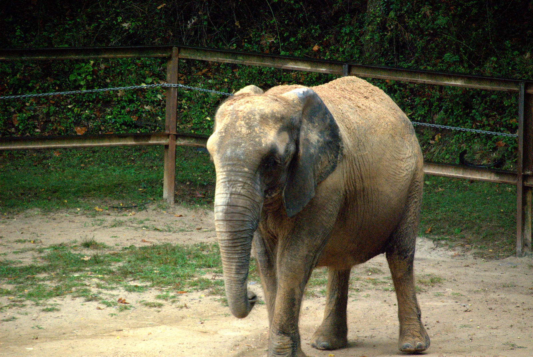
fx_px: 4448
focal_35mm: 300
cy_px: 178
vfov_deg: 4.6
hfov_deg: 6.9
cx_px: 266
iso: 3200
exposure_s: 1/400
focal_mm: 200
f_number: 6.3
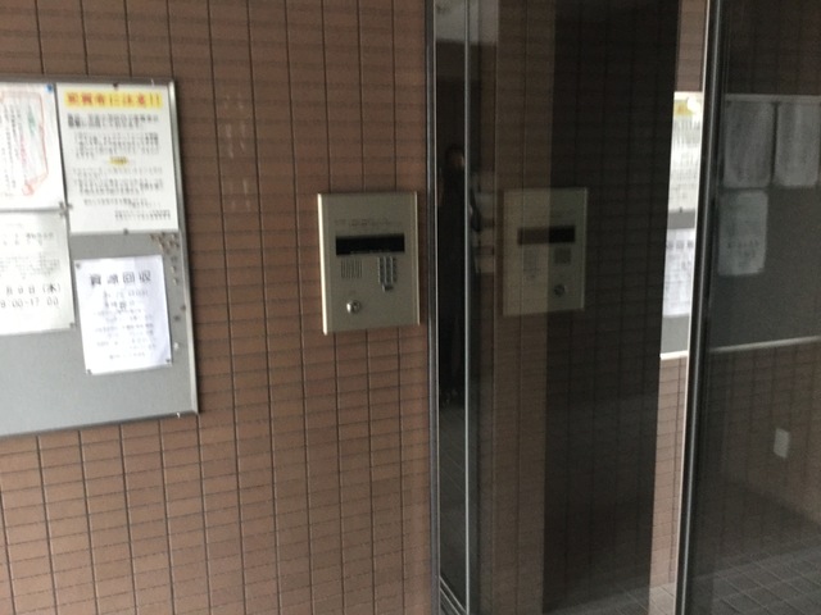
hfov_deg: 58.4
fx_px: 735
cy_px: 308
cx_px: 410
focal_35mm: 31
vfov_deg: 45.4
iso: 200
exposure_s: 1/15
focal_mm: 3.3
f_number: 2.4
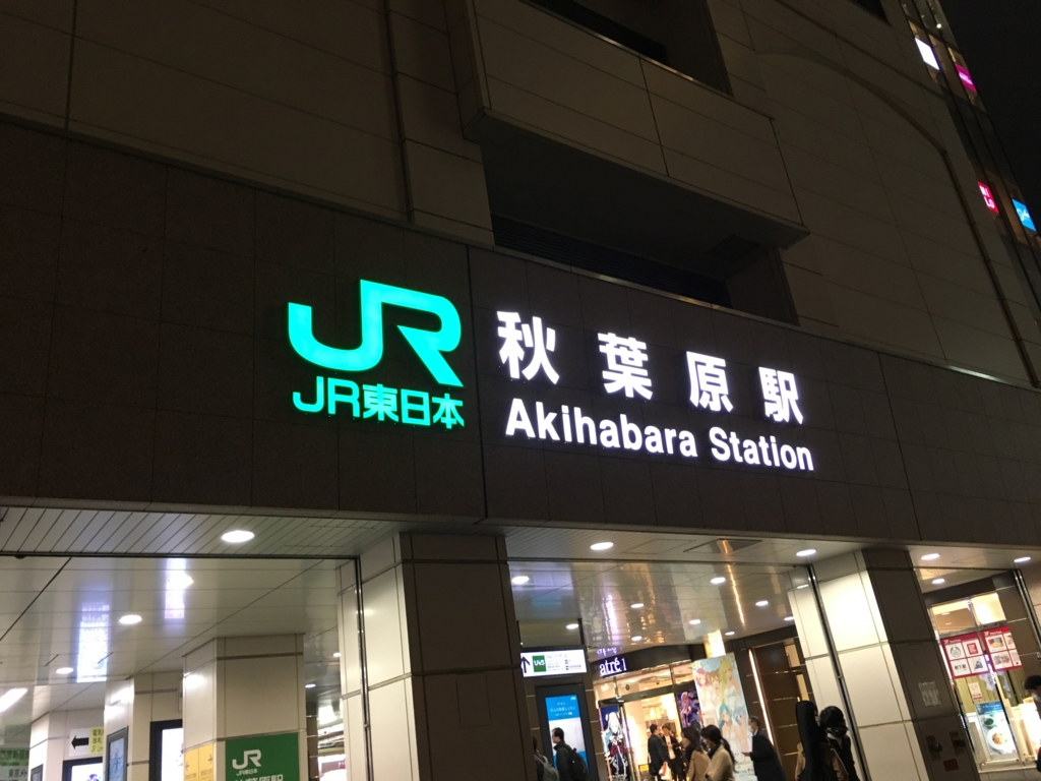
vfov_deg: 48.2
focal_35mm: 29
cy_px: 390
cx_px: 520
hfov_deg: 61.7
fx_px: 872
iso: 125
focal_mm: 4.15
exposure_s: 1/30
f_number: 2.2
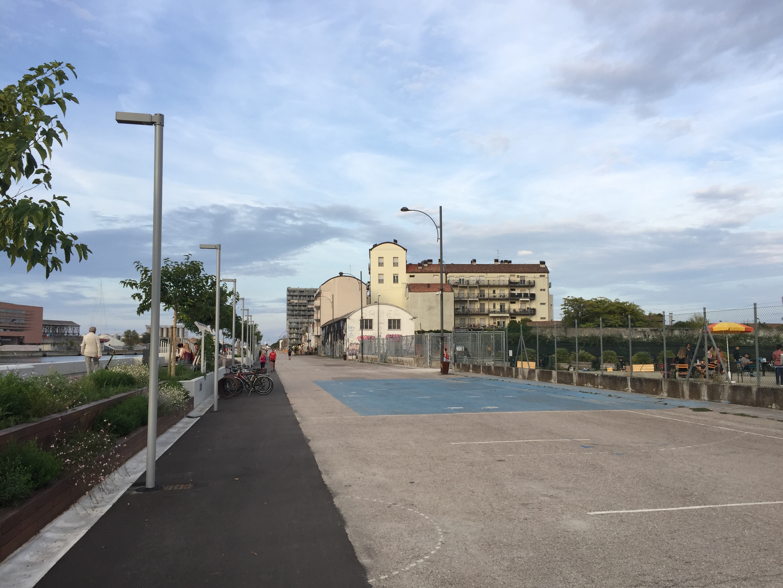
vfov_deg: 48.2
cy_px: 294
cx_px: 392
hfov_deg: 61.7
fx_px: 656
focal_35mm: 29
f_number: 2.2
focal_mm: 4.15
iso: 32
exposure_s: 1/278
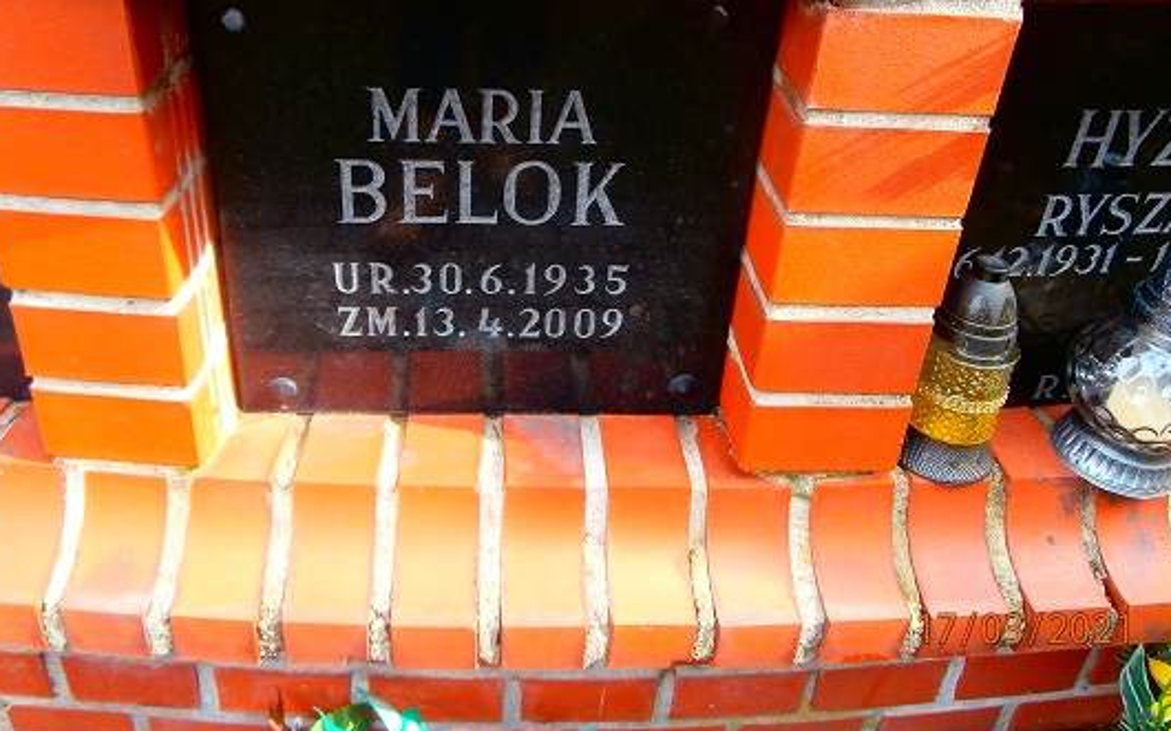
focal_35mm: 32
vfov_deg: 38.7
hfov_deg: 59.5
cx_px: 508
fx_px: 1021
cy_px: 210
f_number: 3.2
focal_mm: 4.43
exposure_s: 1/100
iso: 100
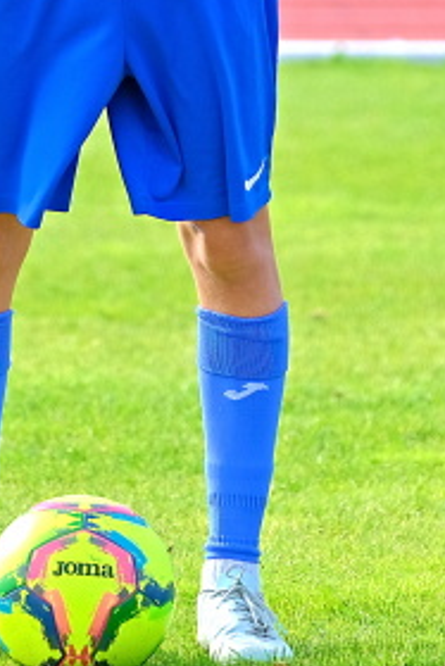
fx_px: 7370
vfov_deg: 5.2
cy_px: -96
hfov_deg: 3.5
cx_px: 87
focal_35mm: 398
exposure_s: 1/1300
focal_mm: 106
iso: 320
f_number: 2.8
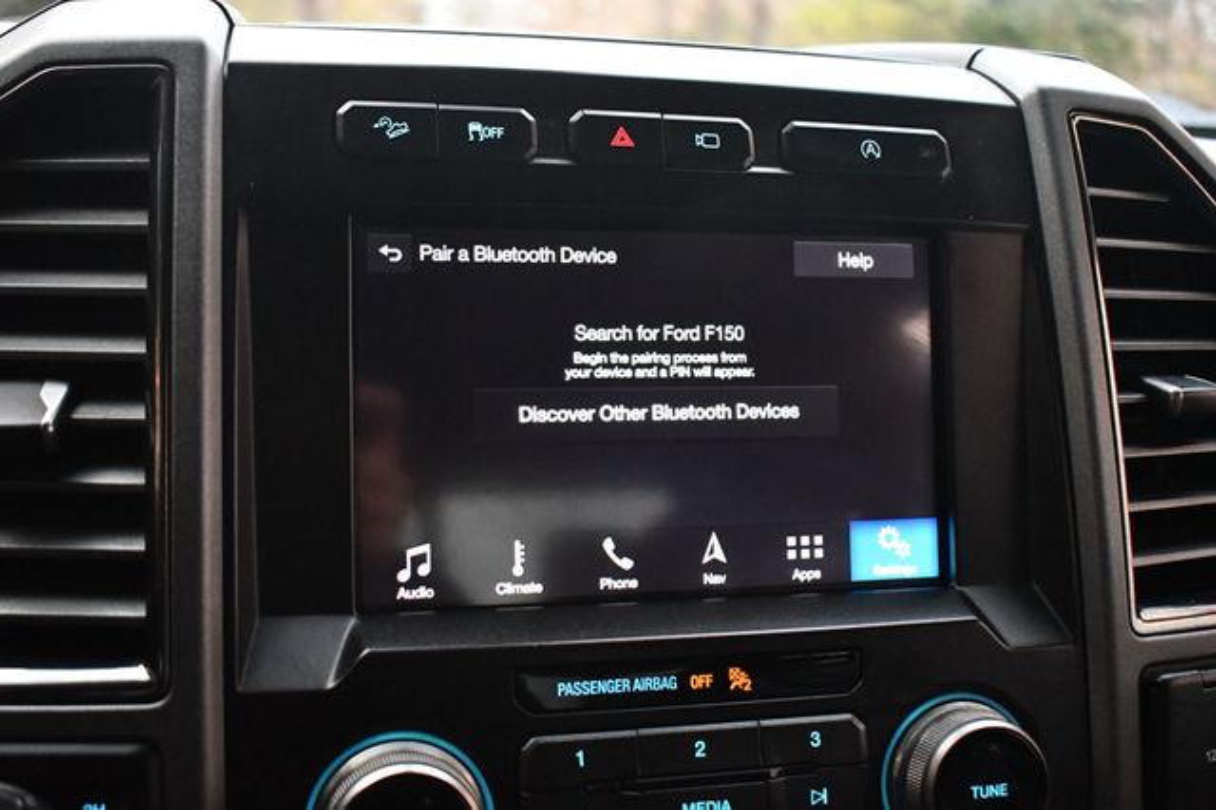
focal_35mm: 39
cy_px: 405
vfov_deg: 34.2
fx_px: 1317
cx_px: 608
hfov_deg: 49.6
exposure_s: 1/60
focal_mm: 26
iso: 5600
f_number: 4
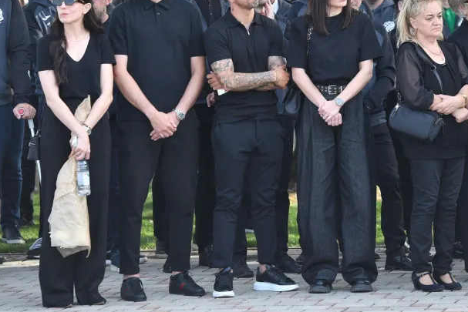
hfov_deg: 9.7
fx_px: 2769
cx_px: 285
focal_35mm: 213
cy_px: 118
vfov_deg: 6.5
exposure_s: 1/1000
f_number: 5
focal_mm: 170
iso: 400
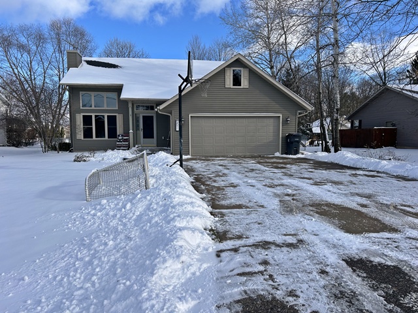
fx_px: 314
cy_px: 156
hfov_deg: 67.3
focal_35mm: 26
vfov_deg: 53.1
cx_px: 209
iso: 50
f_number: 1.5
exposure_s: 1/4444
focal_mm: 5.7
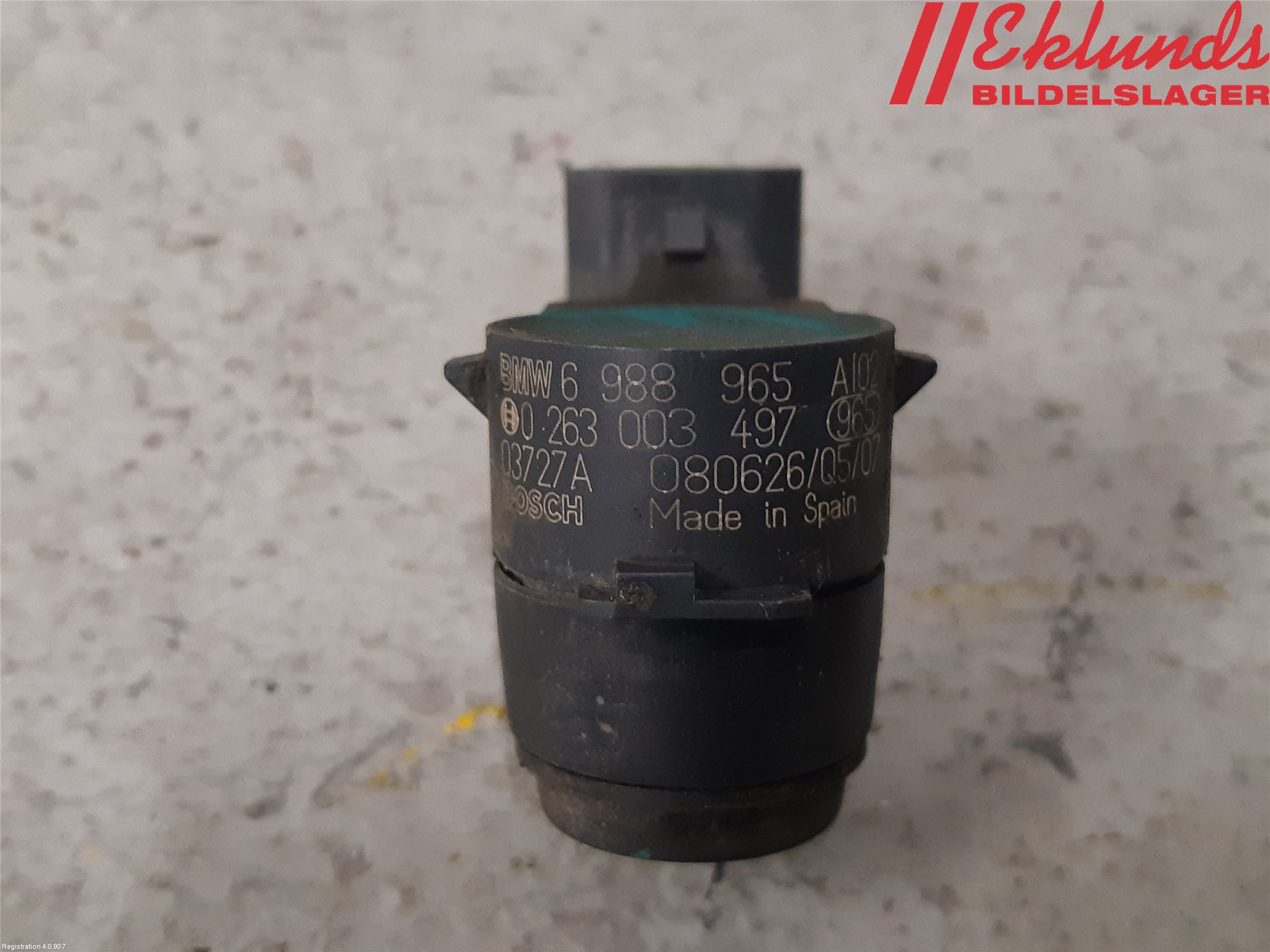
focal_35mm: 26
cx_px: 635
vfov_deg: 53.1
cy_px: 476
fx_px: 954
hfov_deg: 67.3
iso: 250
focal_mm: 3.93
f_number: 1.7
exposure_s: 1/50
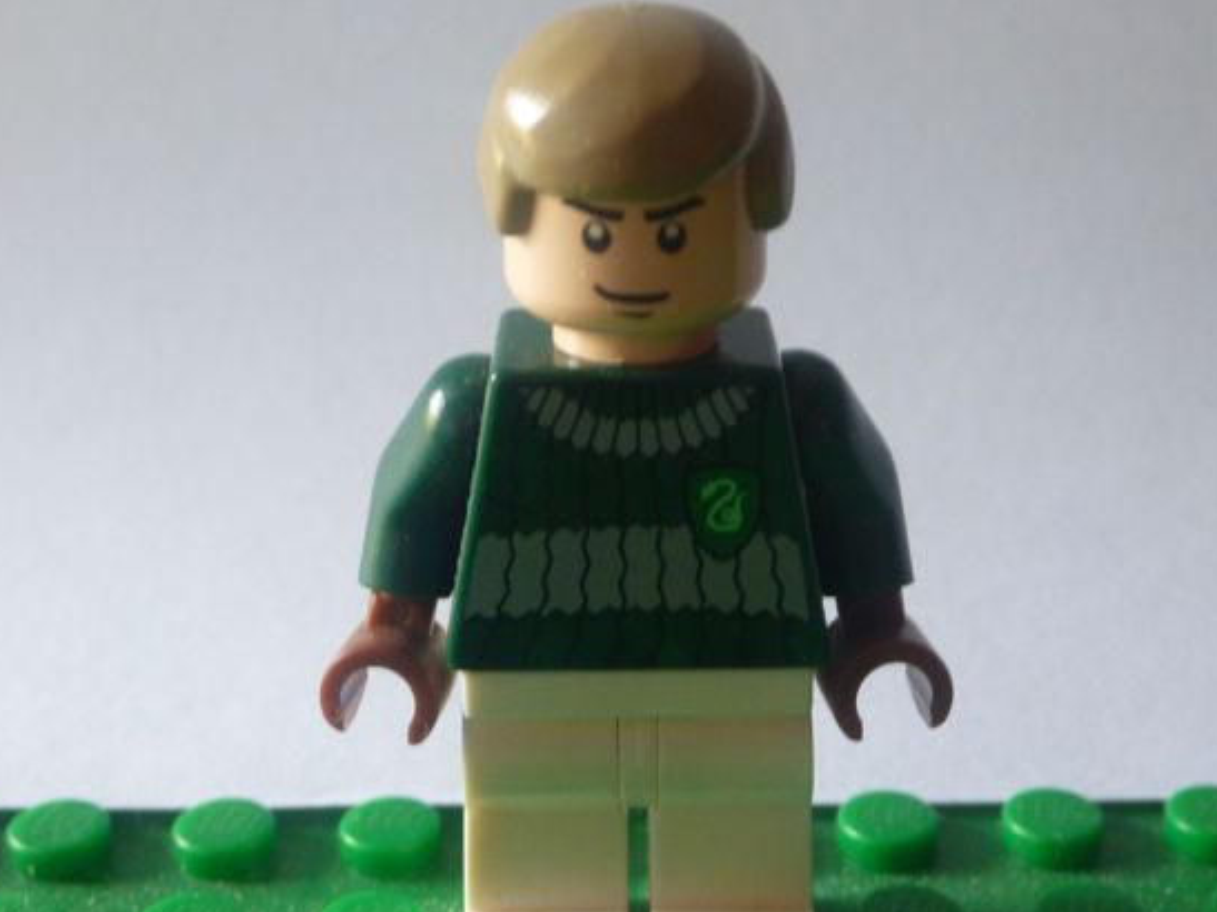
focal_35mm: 55
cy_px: 425
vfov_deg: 26.5
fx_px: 1933
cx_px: 661
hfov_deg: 34.9
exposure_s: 1/5
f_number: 4.5
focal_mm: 8.4
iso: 400
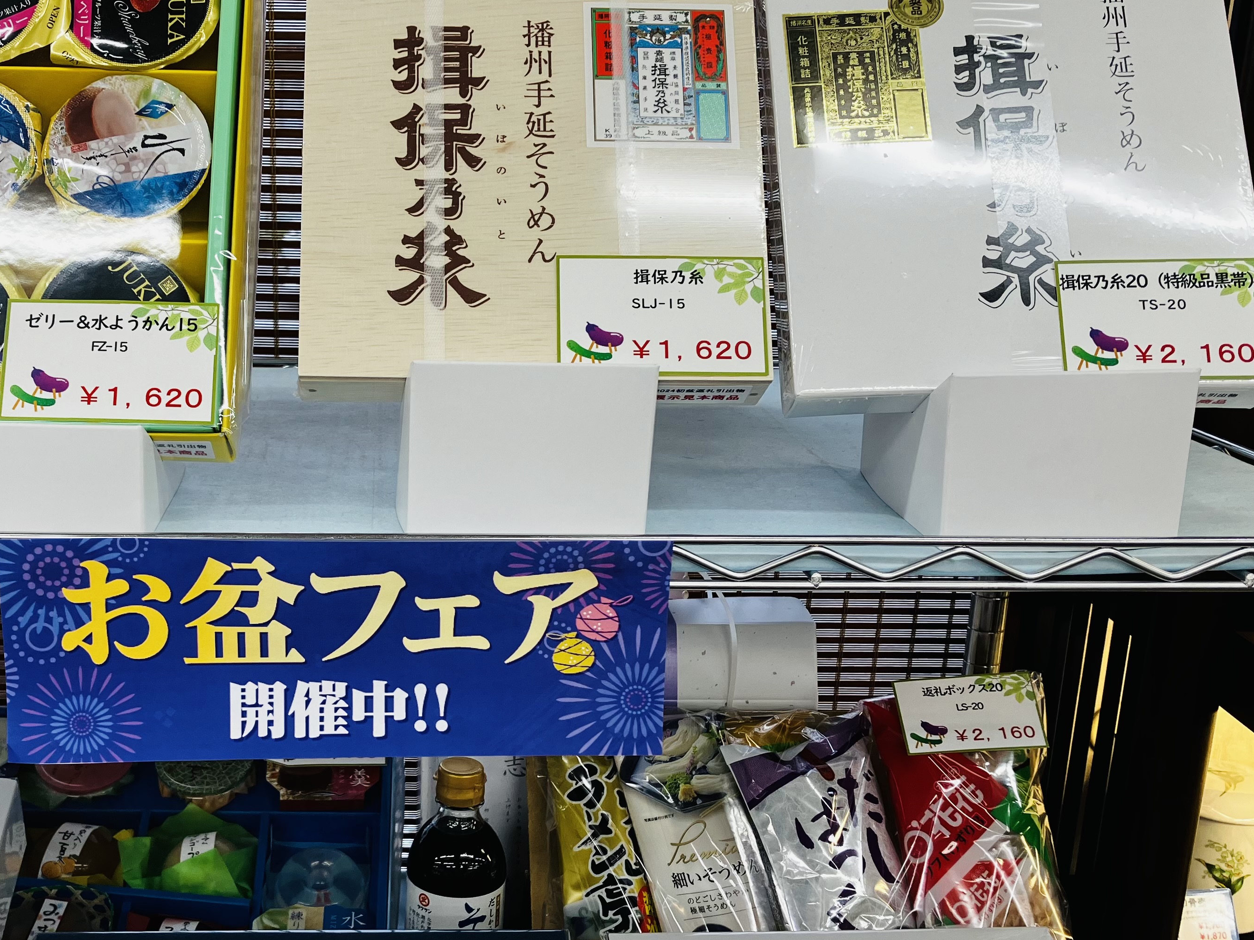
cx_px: 416
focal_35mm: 42
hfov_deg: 44.1
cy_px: 592
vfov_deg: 34.2
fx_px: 1521
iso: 40
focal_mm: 3.99
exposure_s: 1/100
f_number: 1.8
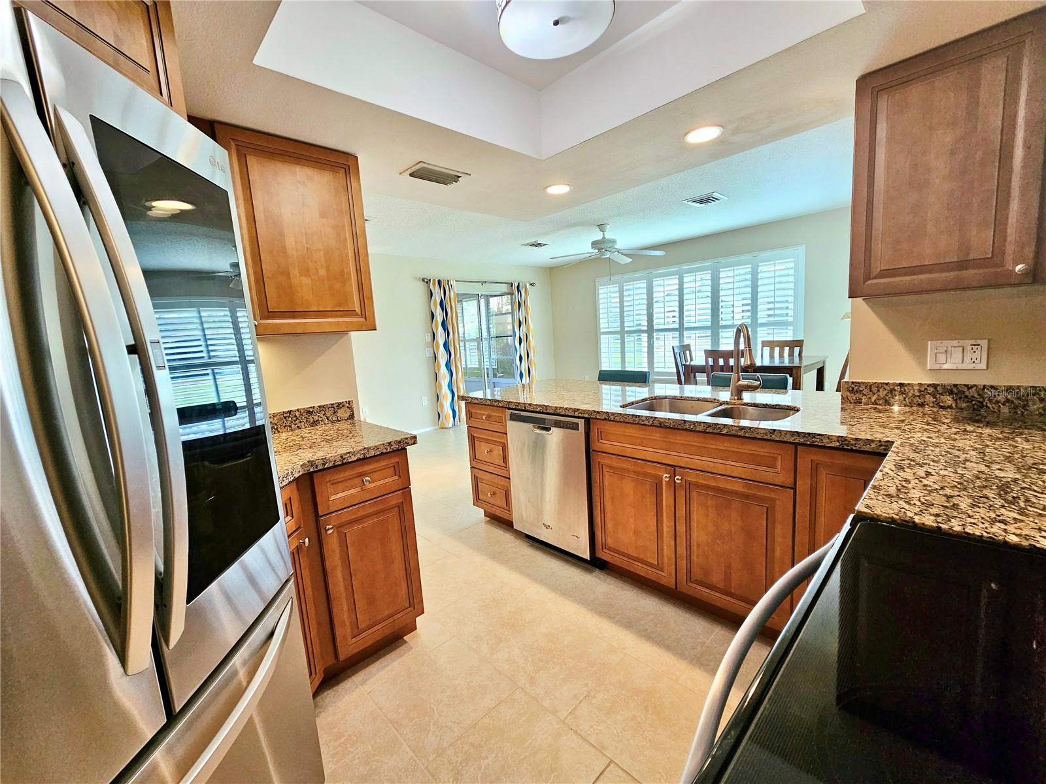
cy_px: 392
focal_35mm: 13
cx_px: 523
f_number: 2.2
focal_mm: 2.2
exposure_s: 1/60.2
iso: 160
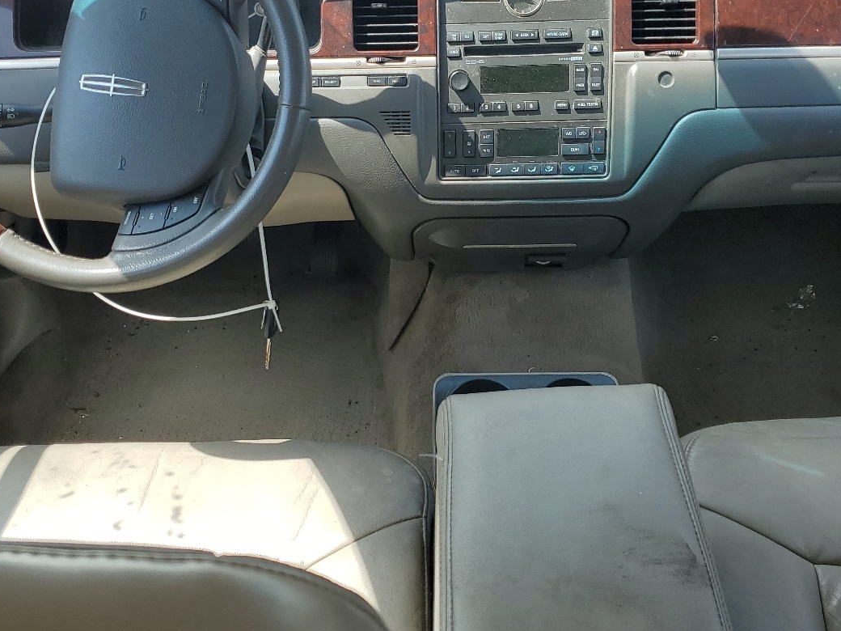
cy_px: 277
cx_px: 429
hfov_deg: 46.8
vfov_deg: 35.9
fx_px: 972
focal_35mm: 40
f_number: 1.5
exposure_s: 1/667
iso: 50
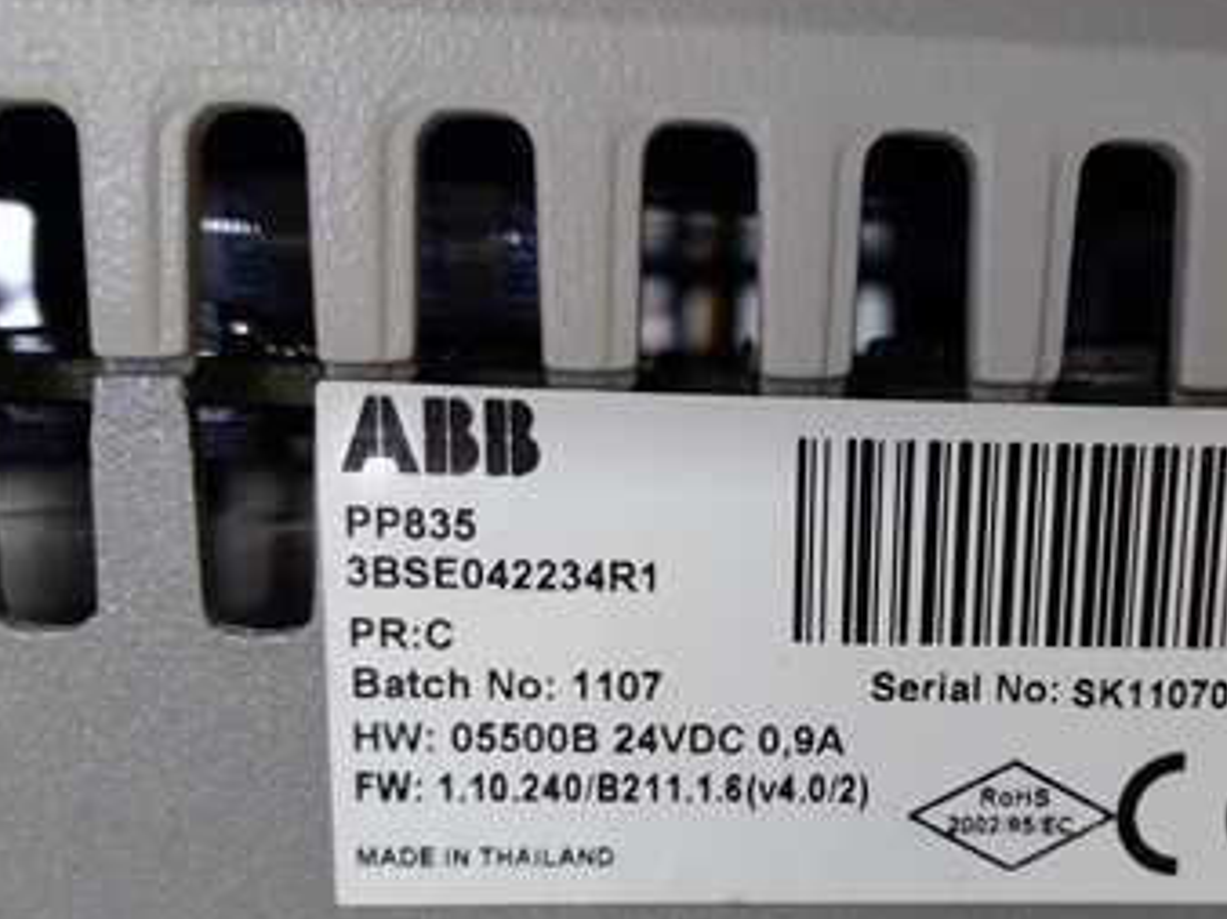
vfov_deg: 35.5
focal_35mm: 40
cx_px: 864
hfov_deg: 45.7
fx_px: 1417
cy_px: 630
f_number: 2
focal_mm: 3.79
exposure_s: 1/33
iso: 303
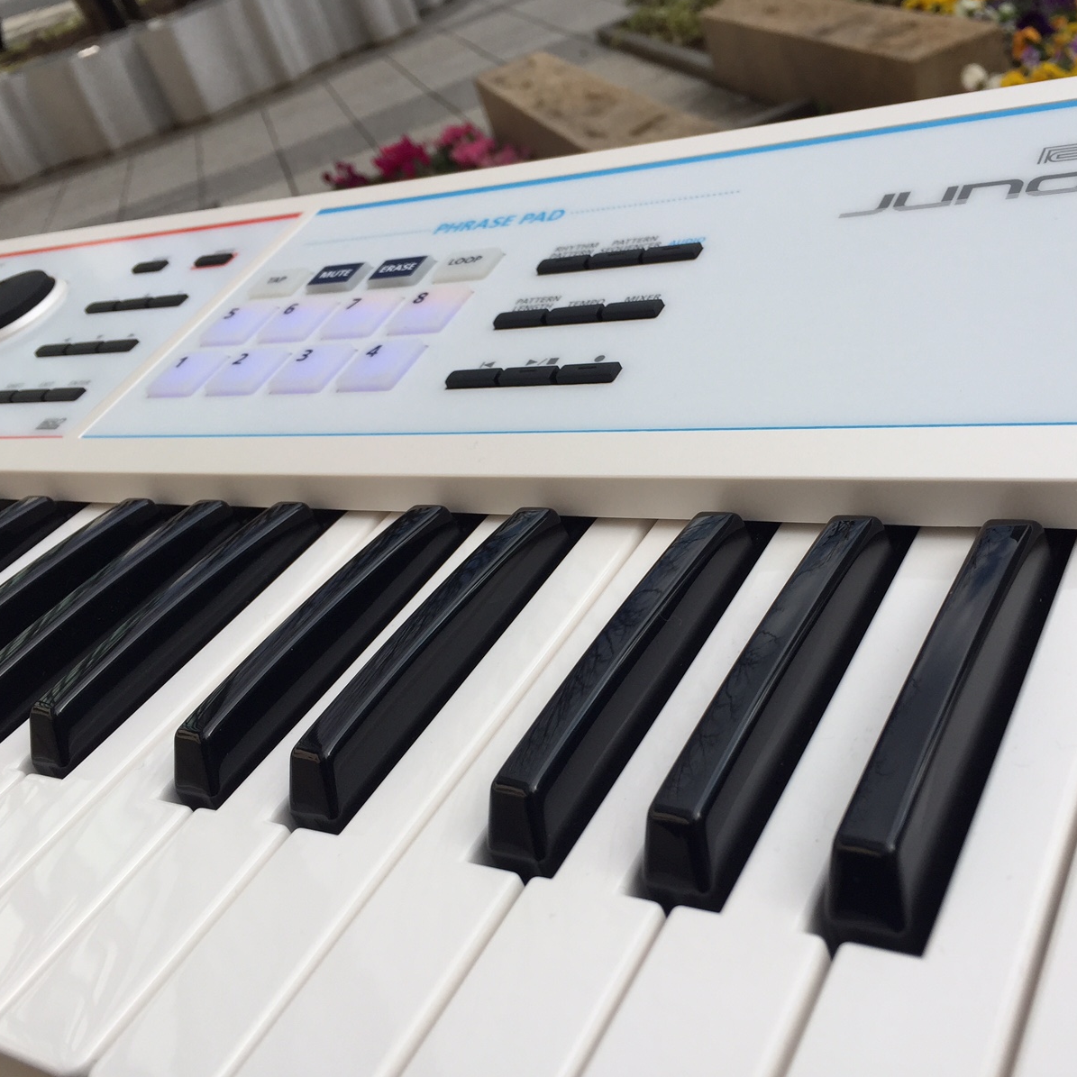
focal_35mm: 35
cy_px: 534
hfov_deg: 47.0
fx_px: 1232
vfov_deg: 47.2
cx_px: 625
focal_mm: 4.15
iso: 32
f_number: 2.2
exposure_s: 1/1647
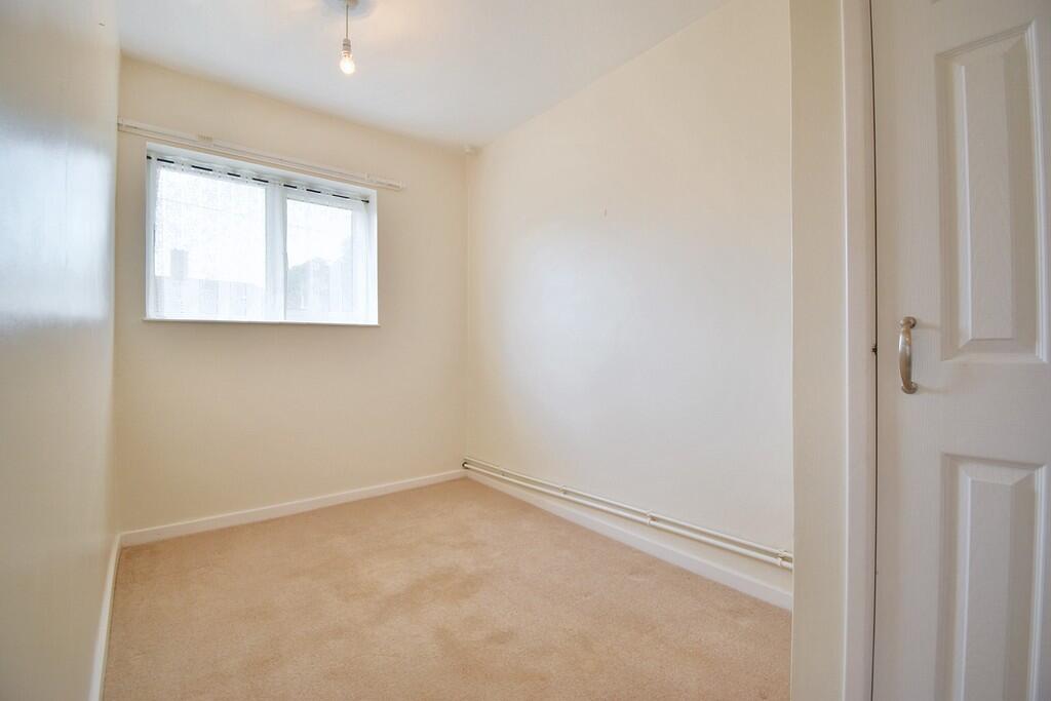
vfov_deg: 77.3
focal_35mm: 15
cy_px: 350
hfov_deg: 100.4
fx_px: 438
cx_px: 526
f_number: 4.5
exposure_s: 1/25
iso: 100
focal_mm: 10
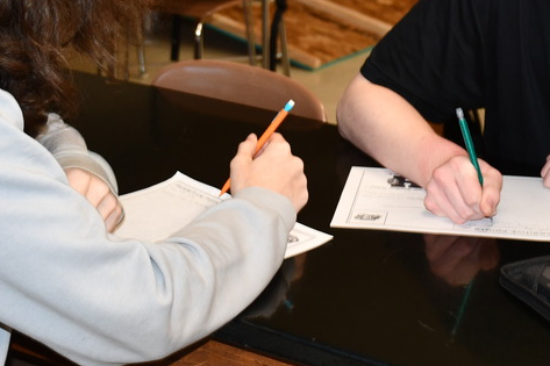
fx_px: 1588
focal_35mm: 104
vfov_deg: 13.1
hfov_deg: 19.6
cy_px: 49
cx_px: 321
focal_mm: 32
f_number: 4
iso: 720
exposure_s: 1/60
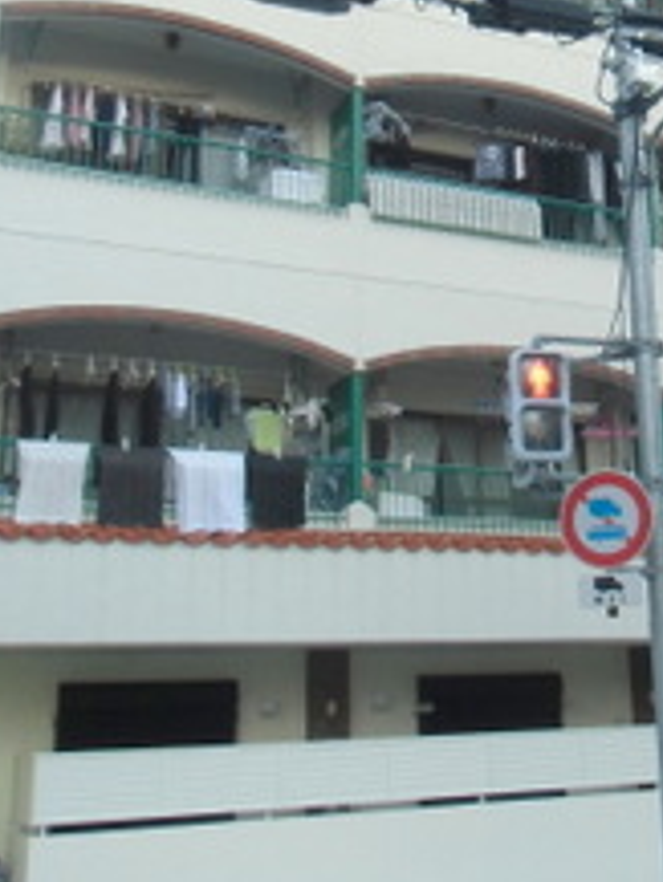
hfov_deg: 27.2
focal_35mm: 53
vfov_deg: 35.7
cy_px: 268
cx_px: 492
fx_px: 1352
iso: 64
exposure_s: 1/200
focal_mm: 4.24
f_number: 3
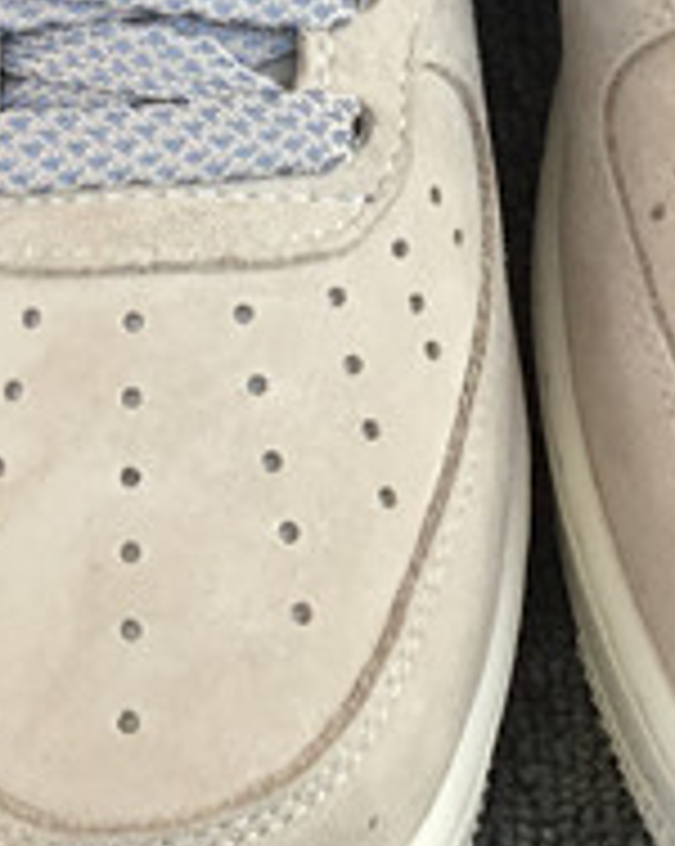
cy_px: -112
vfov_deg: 14.5
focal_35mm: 129
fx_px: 3227
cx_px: 297
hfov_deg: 11.9
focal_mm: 3.3
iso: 25
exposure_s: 1/133
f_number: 2.4
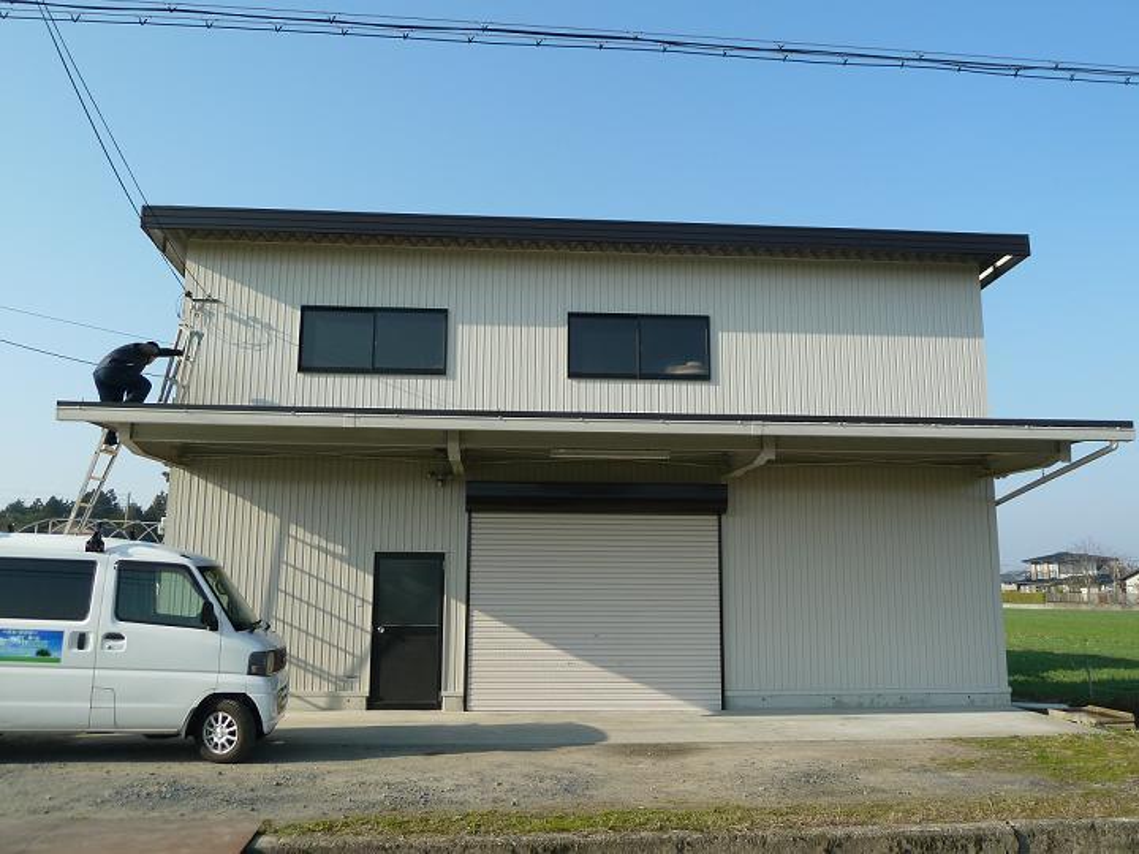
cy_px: 427
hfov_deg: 60.0
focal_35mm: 30
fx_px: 987
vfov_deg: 46.8
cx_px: 570
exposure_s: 1/500
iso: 80
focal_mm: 5
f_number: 4
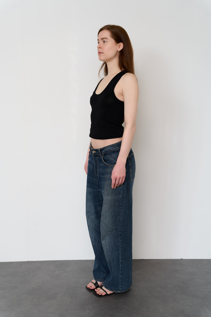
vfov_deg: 46.4
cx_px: 106
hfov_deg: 31.9
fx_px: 369
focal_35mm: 42
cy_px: 158
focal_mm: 42
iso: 640
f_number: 4
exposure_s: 1/160
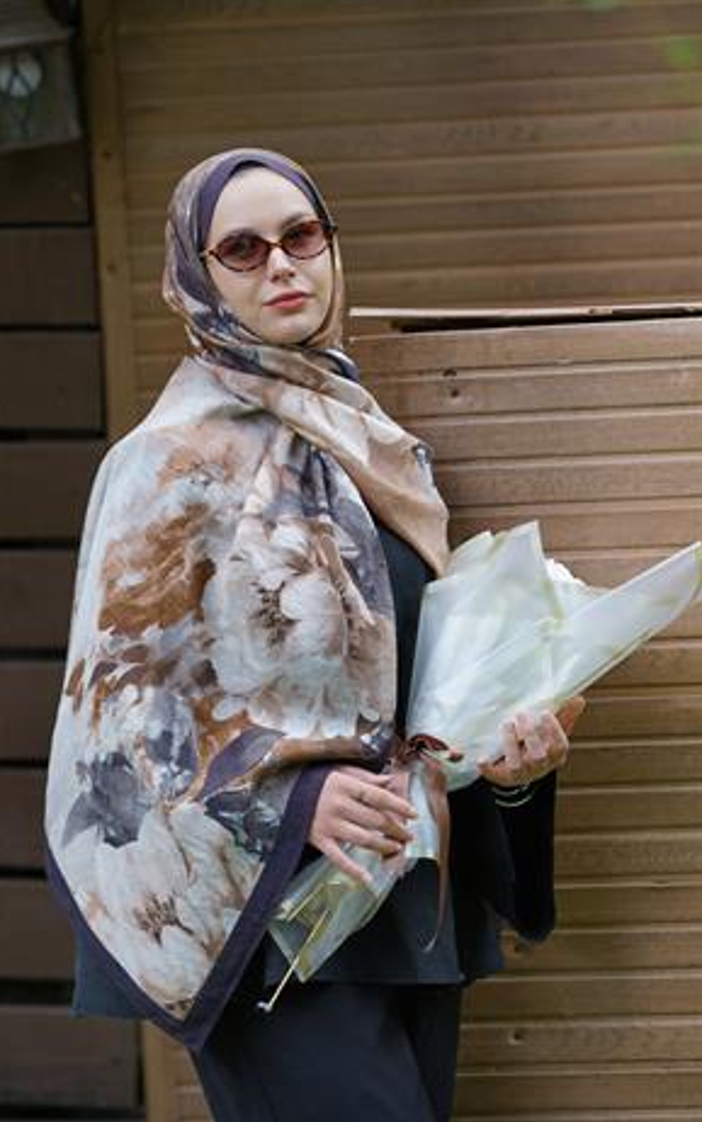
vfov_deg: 17.0
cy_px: 561
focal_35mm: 123
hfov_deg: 10.7
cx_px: 328
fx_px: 3763
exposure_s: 1/100
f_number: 4
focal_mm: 120
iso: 200
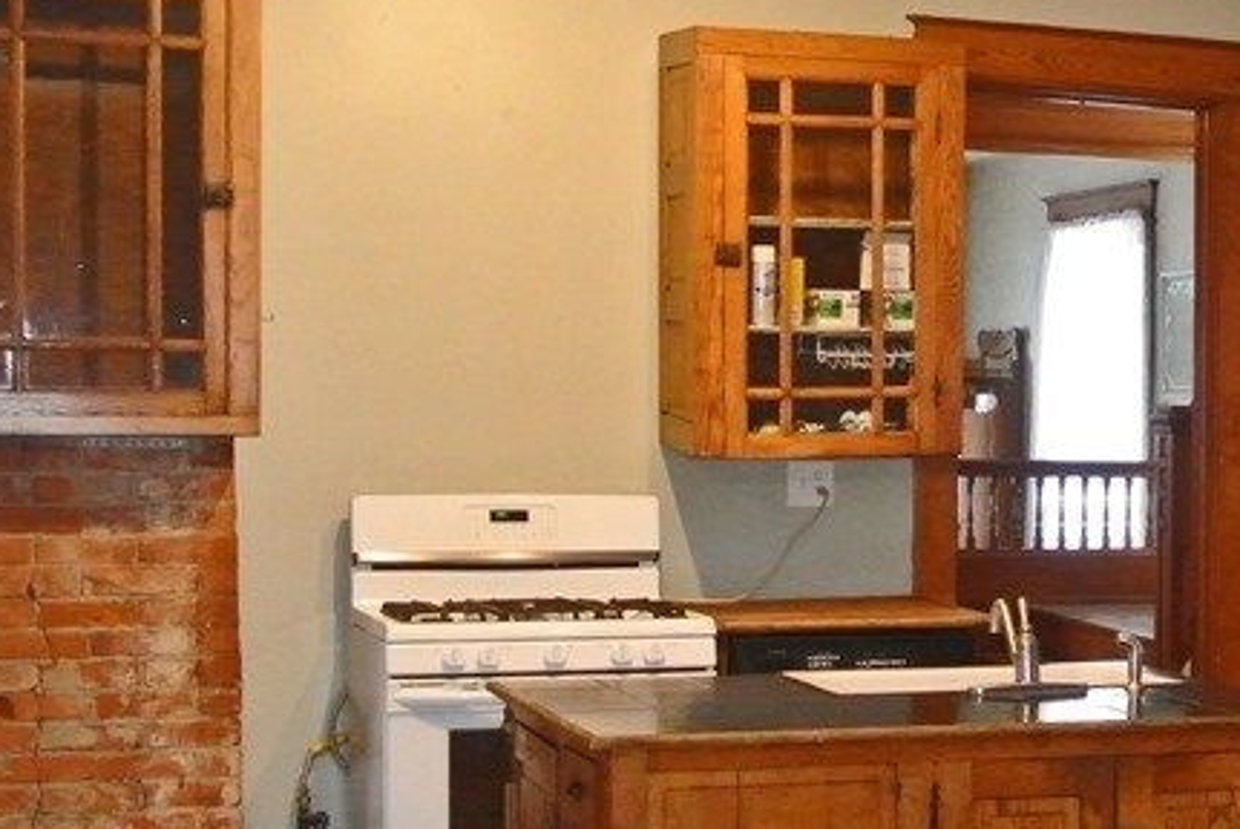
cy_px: 528
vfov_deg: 17.9
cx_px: 1272
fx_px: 2619
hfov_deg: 25.2
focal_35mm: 76
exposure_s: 1/60
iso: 1800
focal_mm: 12.2
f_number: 3.8
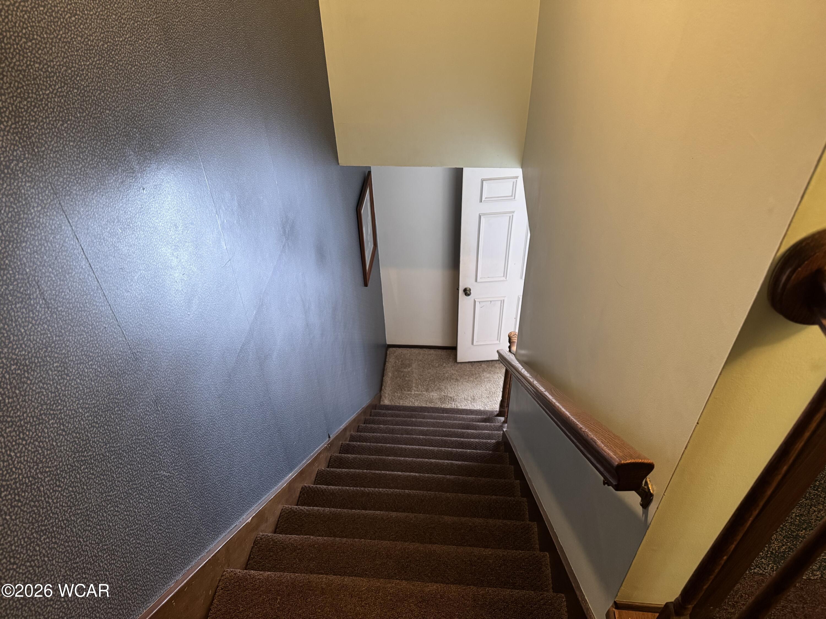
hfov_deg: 71.6
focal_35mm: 24
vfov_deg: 56.8
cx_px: 413
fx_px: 573
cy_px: 310
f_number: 1.78
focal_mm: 6.76
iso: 500
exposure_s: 1/60
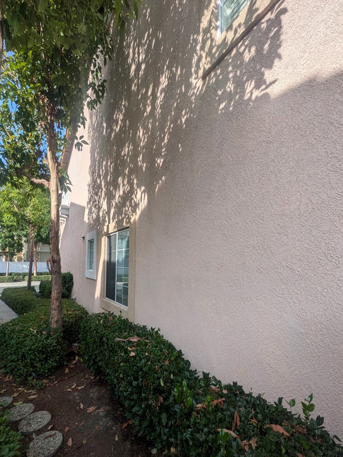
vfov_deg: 90.7
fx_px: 224
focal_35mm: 17
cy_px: 253
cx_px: 157
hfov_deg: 74.6
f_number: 2.2
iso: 49
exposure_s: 1/1319
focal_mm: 1.83
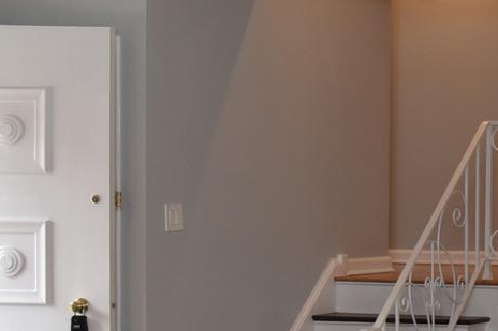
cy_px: 231
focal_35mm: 106
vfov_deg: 12.9
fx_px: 1466
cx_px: 862
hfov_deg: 16.5
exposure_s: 1/100
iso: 800
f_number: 5
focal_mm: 24
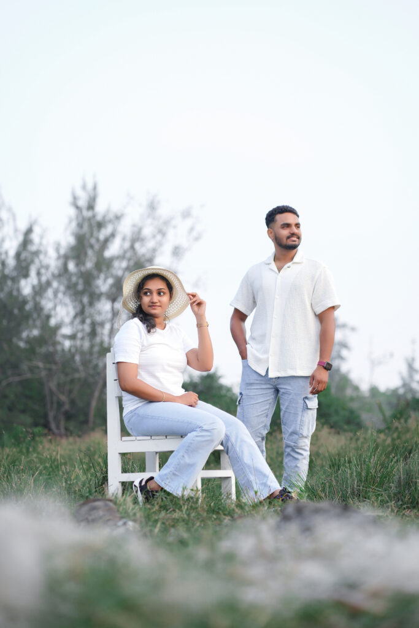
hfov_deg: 16.1
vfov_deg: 23.9
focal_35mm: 85
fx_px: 1483
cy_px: 314
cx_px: 210
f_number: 2.8
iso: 100
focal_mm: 85
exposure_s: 1/100
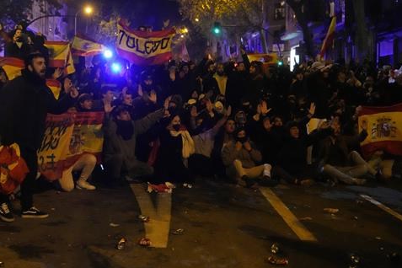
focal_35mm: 60
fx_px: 670
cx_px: 166
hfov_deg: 33.3
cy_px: 101
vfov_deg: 22.6
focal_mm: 44
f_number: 2.8
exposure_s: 1/250
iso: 12800
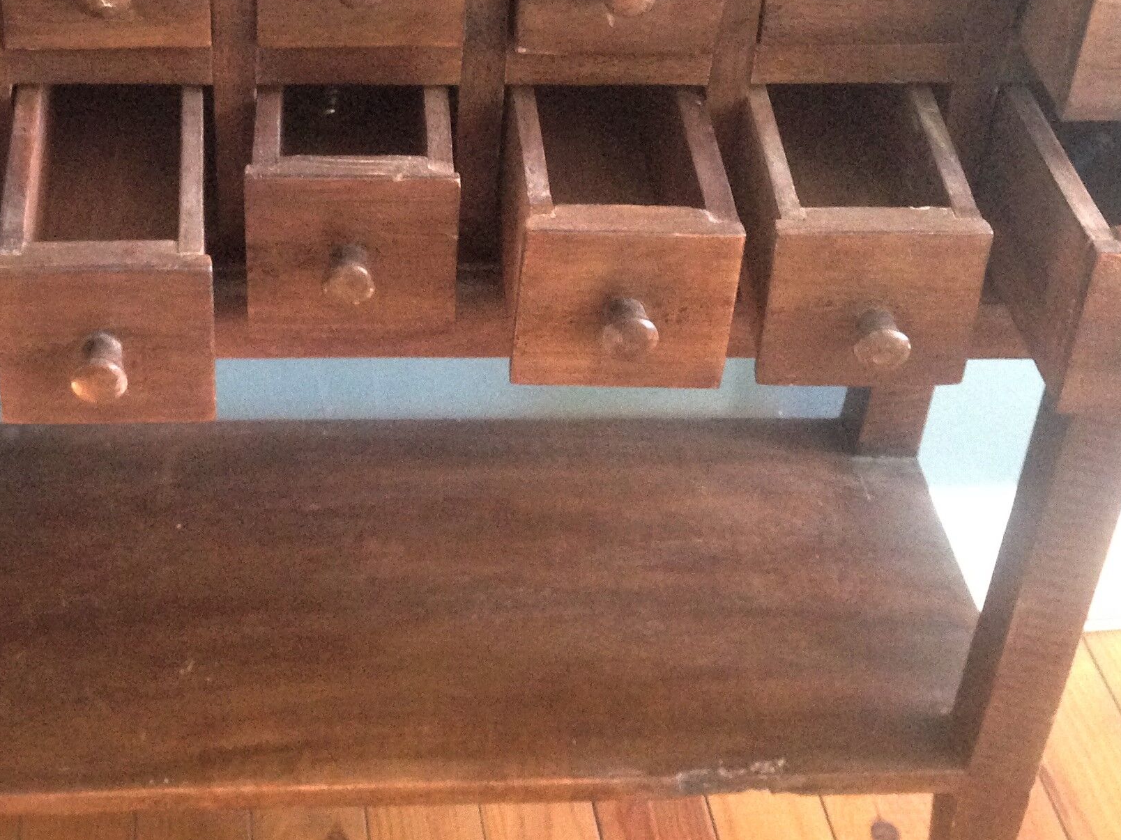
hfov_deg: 28.7
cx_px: 333
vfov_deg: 21.7
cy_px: 196
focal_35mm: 67
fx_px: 2170
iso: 320
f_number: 2.4
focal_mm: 4.12
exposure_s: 1/20
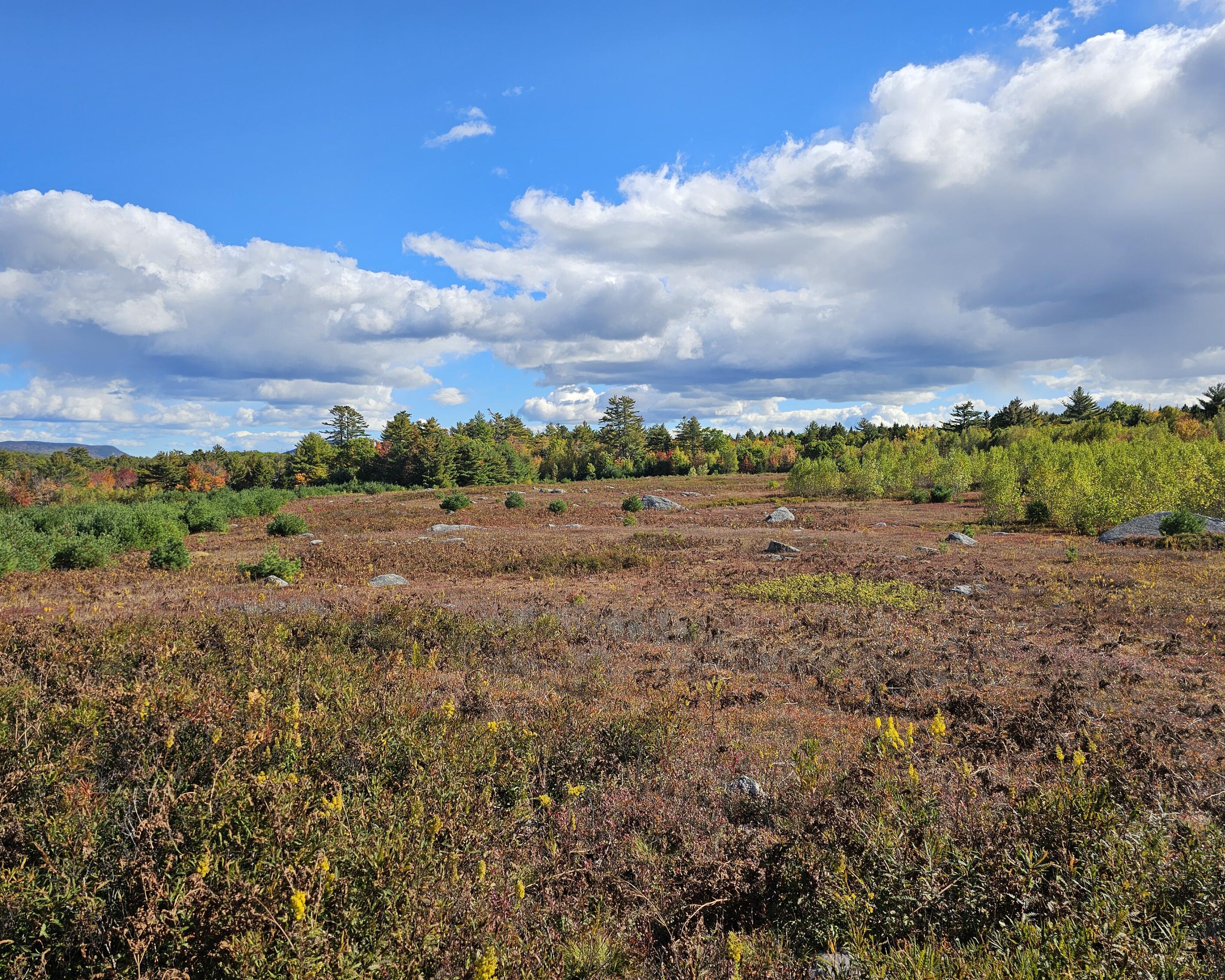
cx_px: 576
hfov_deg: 70.2
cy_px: 491
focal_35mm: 24
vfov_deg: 58.8
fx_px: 870
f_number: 1.7
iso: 10
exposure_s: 1/890
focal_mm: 6.3
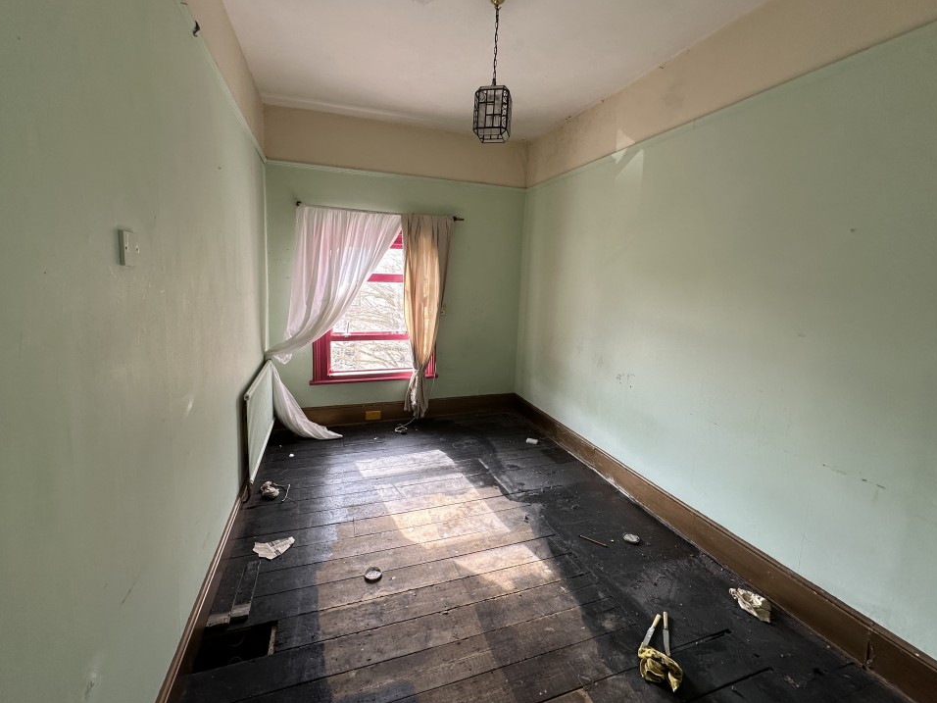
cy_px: 328
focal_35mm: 15
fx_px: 406
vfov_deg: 81.6
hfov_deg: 98.1
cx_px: 455
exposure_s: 1/99
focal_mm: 2.22
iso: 64
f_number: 2.2
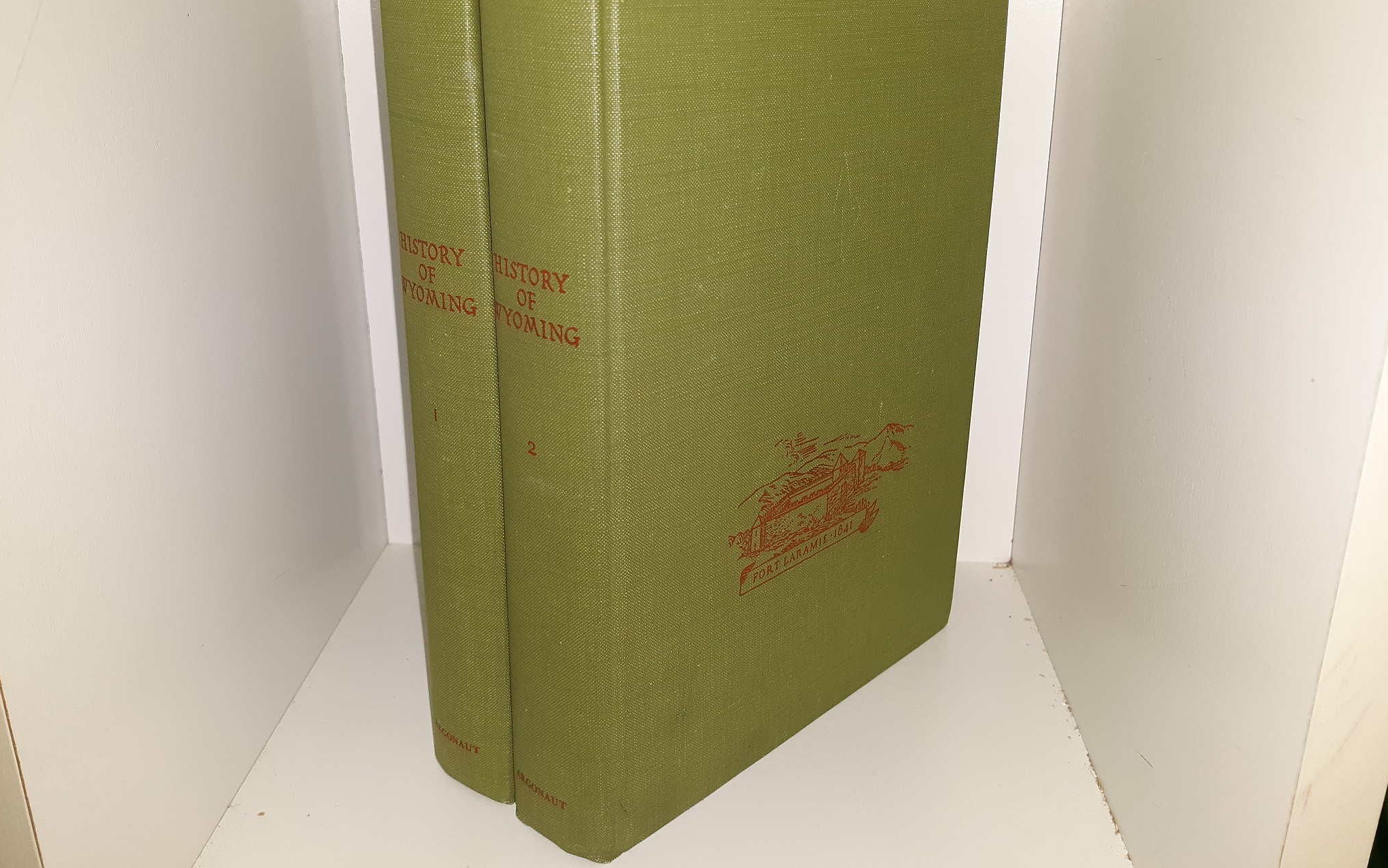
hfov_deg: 62.9
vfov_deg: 41.6
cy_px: 349
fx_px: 1135
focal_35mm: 30
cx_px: 693
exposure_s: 1/120
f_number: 1.7
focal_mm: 3.7
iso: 64
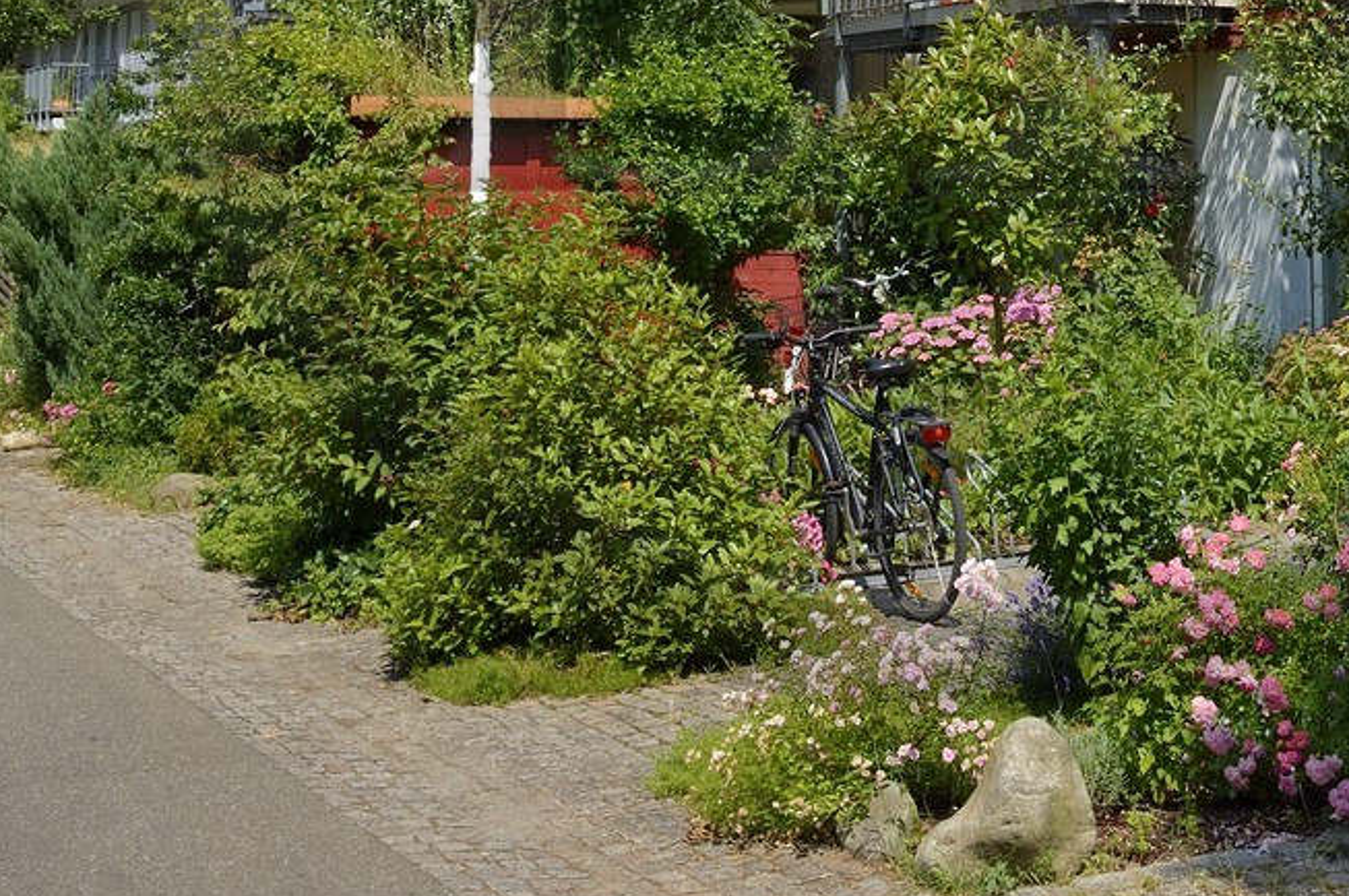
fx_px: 2845
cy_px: -145
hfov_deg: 26.4
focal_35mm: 76
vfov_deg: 17.2
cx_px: 969
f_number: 10
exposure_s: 1/320
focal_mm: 31
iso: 200
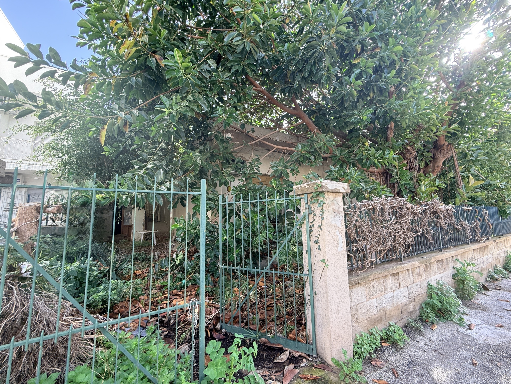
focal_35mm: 14
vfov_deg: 85.7
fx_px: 207
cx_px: 256
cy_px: 192
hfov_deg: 102.1
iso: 50
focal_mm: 2.22
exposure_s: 1/99
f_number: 2.2
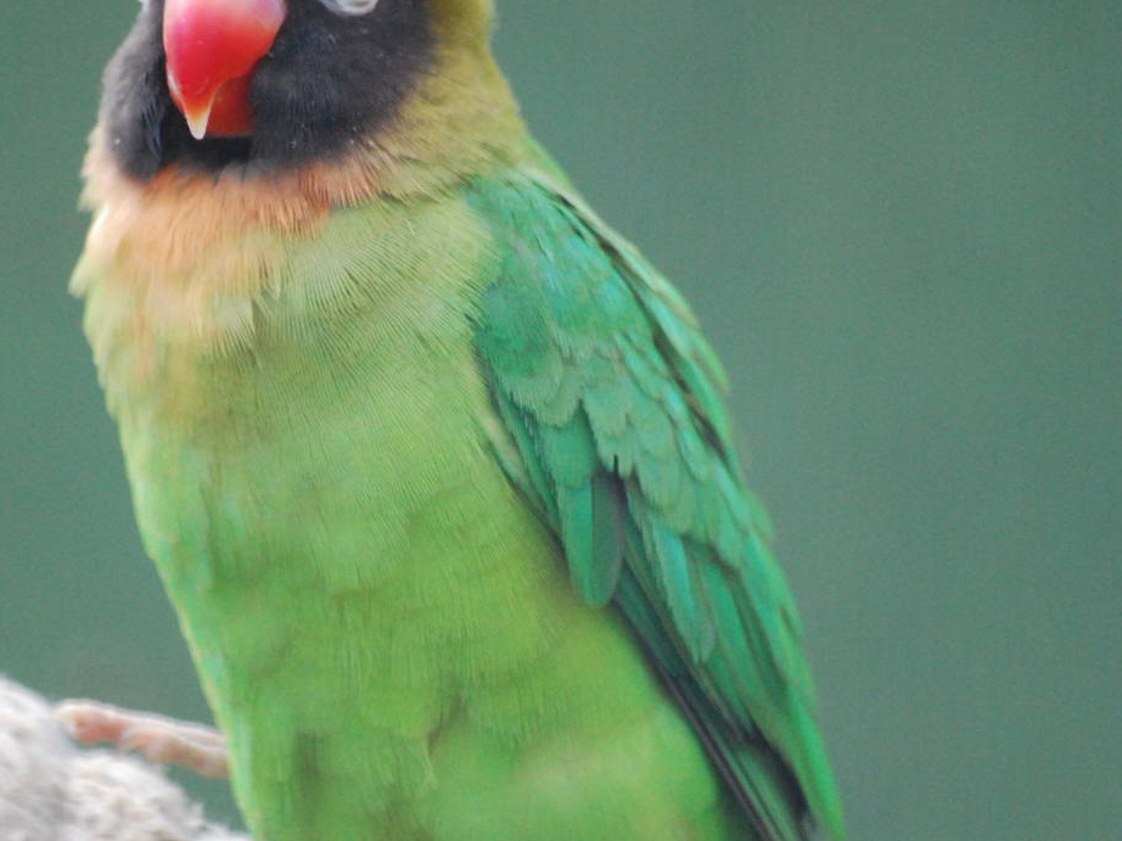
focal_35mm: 752
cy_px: 384
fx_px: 24368
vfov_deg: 2.0
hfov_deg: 2.6
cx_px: 479
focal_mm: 300
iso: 1100
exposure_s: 1/500
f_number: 5.6
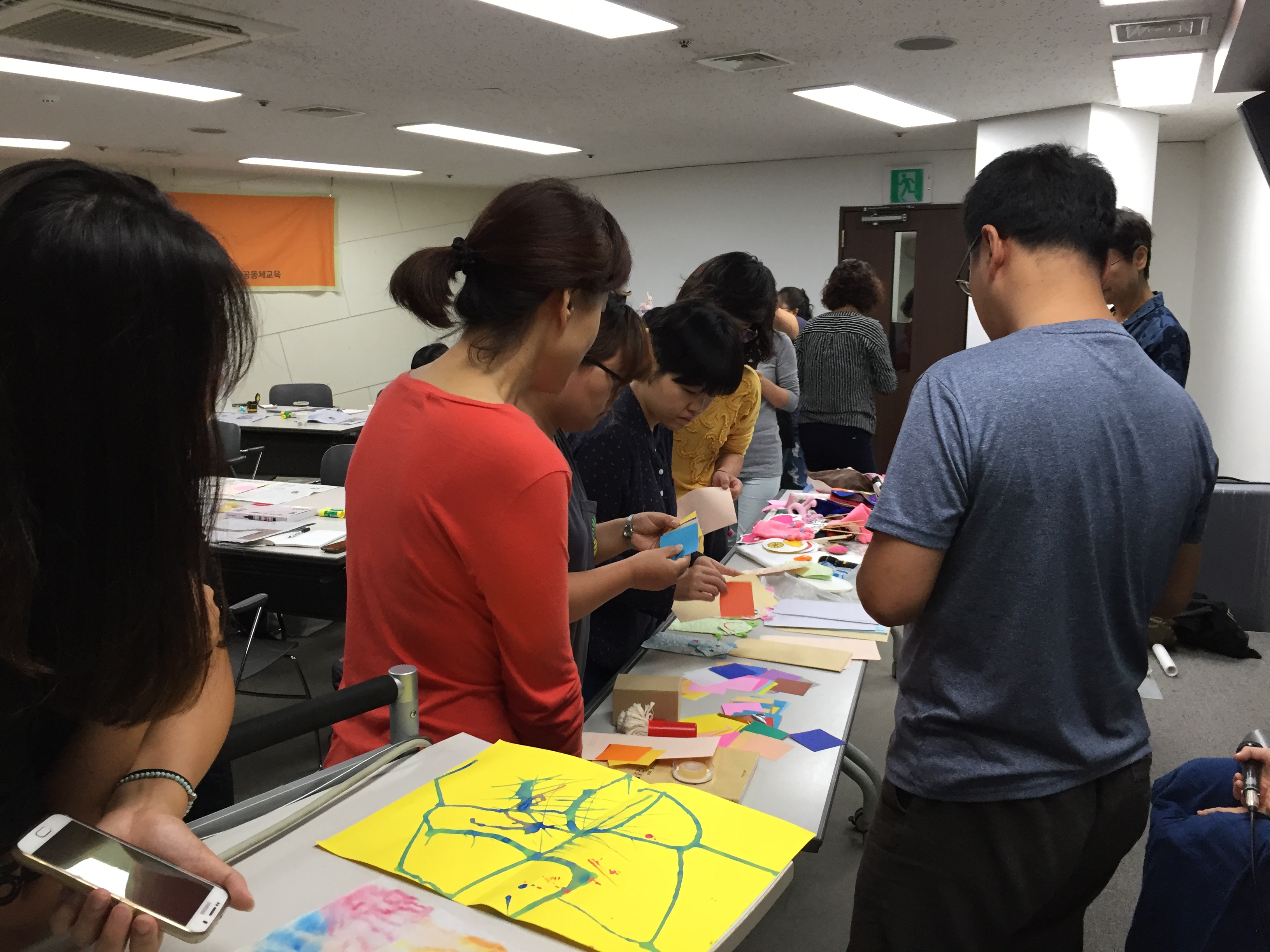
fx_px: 1064
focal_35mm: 29
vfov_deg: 48.2
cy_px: 476
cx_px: 635
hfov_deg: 61.7
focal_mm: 4.15
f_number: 2.2
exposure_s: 1/30
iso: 50
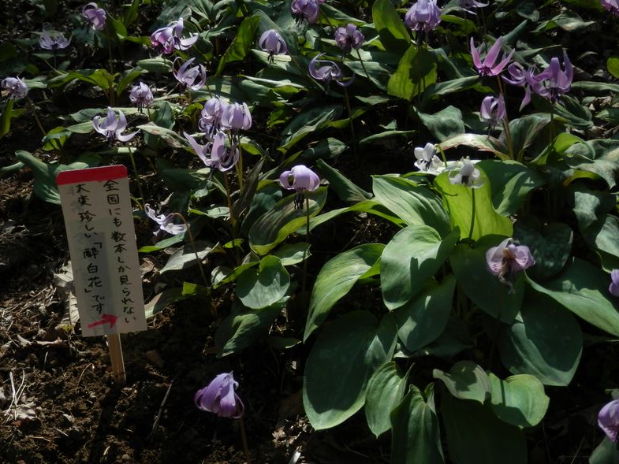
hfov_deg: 34.9
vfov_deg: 26.6
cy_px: 234
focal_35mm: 55
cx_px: 311
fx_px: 984
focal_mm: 9.8
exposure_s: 1/500
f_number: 4.1
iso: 80
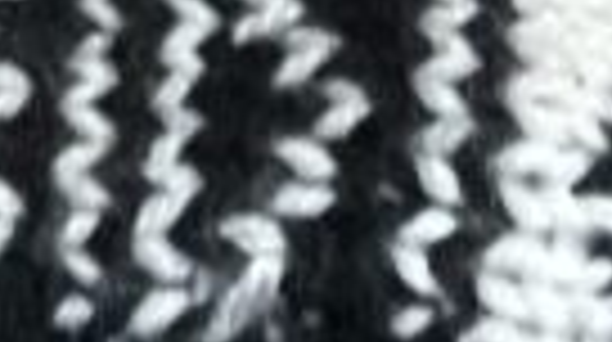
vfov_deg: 3.9
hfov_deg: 8.7
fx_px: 4002
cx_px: 270
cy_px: -1809
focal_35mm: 247
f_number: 2.2
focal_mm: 2.71
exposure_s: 1/33
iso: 250
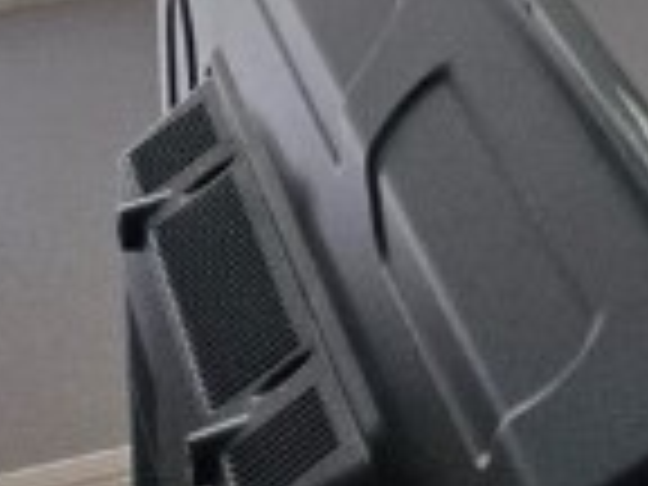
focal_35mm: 163
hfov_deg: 9.1
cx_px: 2088
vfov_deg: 8.3
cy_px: -688
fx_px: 3051
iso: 320
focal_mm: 5.4
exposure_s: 1/120
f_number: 1.8
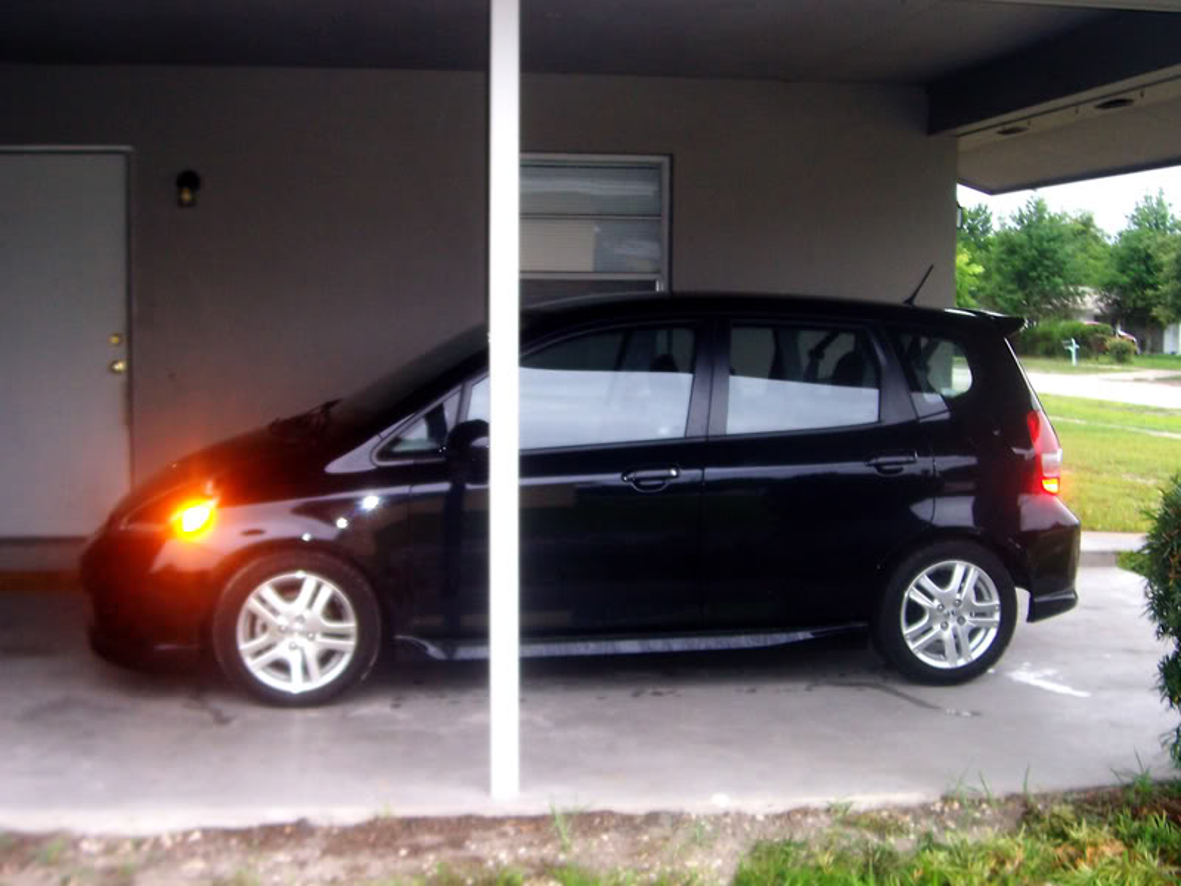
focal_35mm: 42
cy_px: 443
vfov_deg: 34.3
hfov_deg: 44.8
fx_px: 1433
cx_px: 590
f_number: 3
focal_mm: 7
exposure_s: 1/60
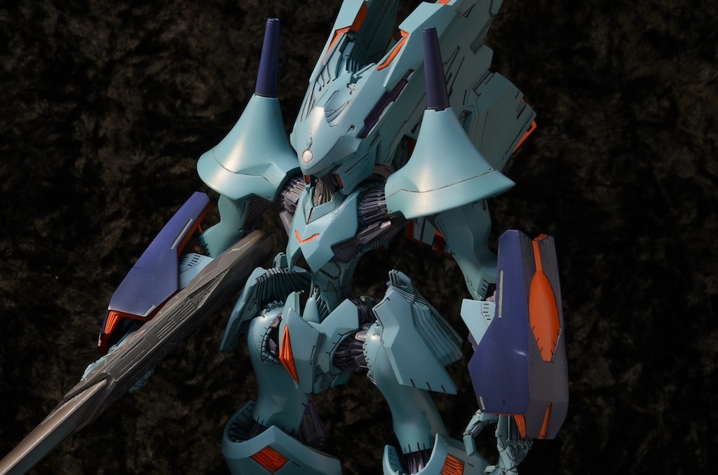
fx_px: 2746
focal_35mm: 138
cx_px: 359
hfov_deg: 14.9
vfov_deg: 9.9
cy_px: 238
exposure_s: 2.5
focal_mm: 92
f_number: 29
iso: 100
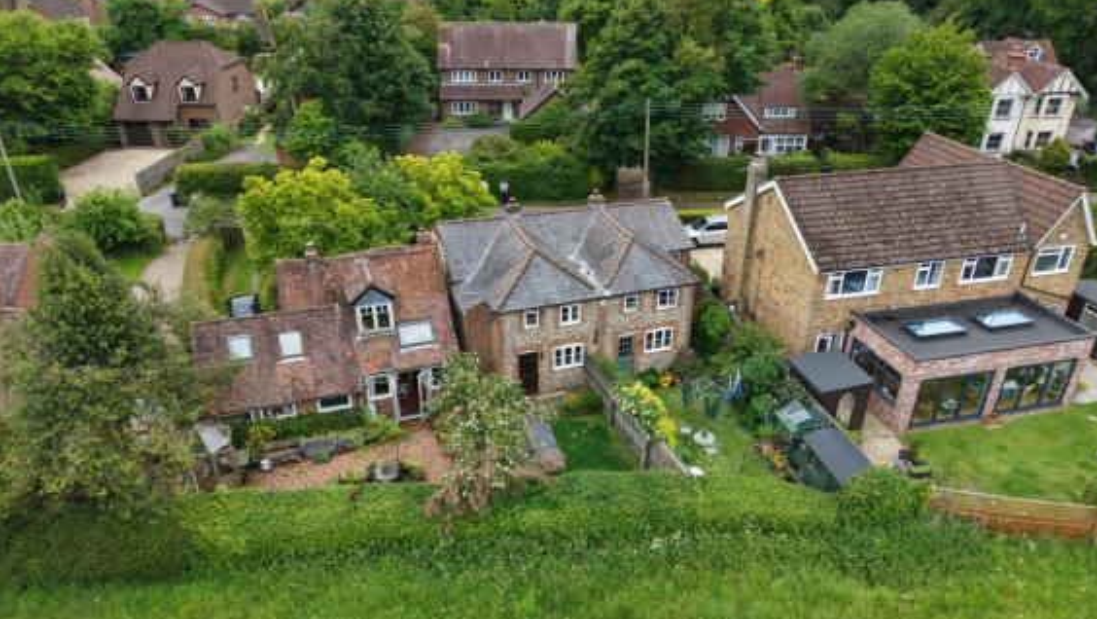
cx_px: 563
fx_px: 786
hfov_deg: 69.8
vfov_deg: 42.9
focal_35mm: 27
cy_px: 342
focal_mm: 8.67
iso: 100
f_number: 1.8
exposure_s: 1/1000
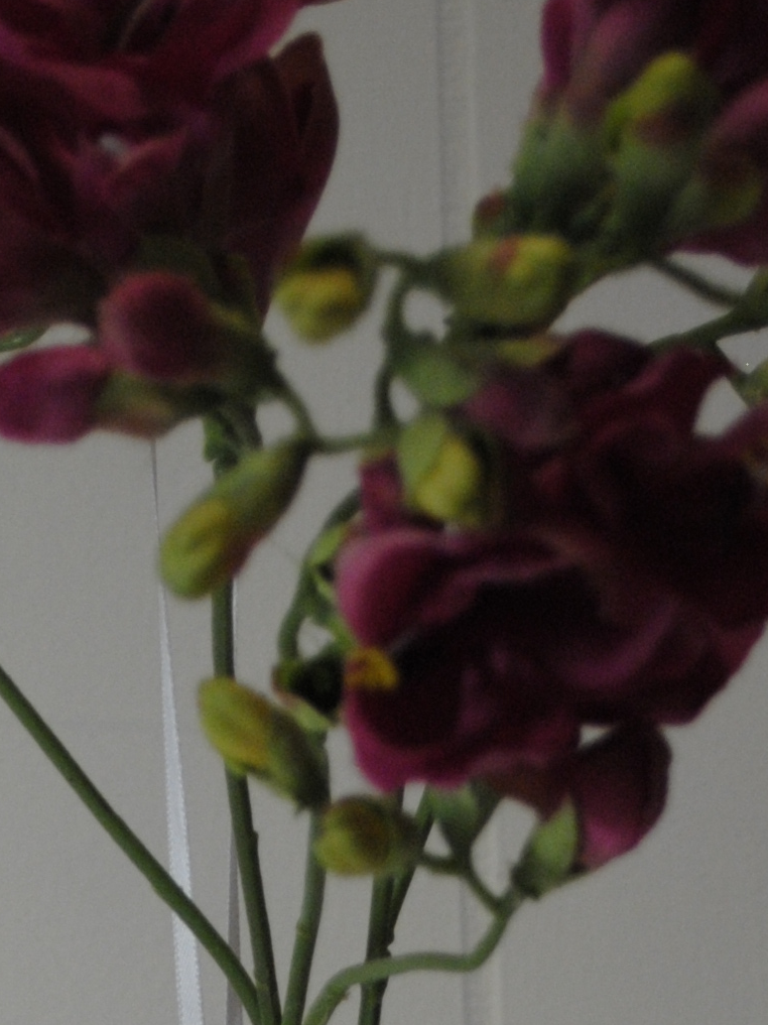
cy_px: 1656
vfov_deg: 10.2
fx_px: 5535
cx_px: 366
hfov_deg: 7.9
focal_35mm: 187
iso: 400
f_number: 5
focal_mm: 34
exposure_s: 1/125
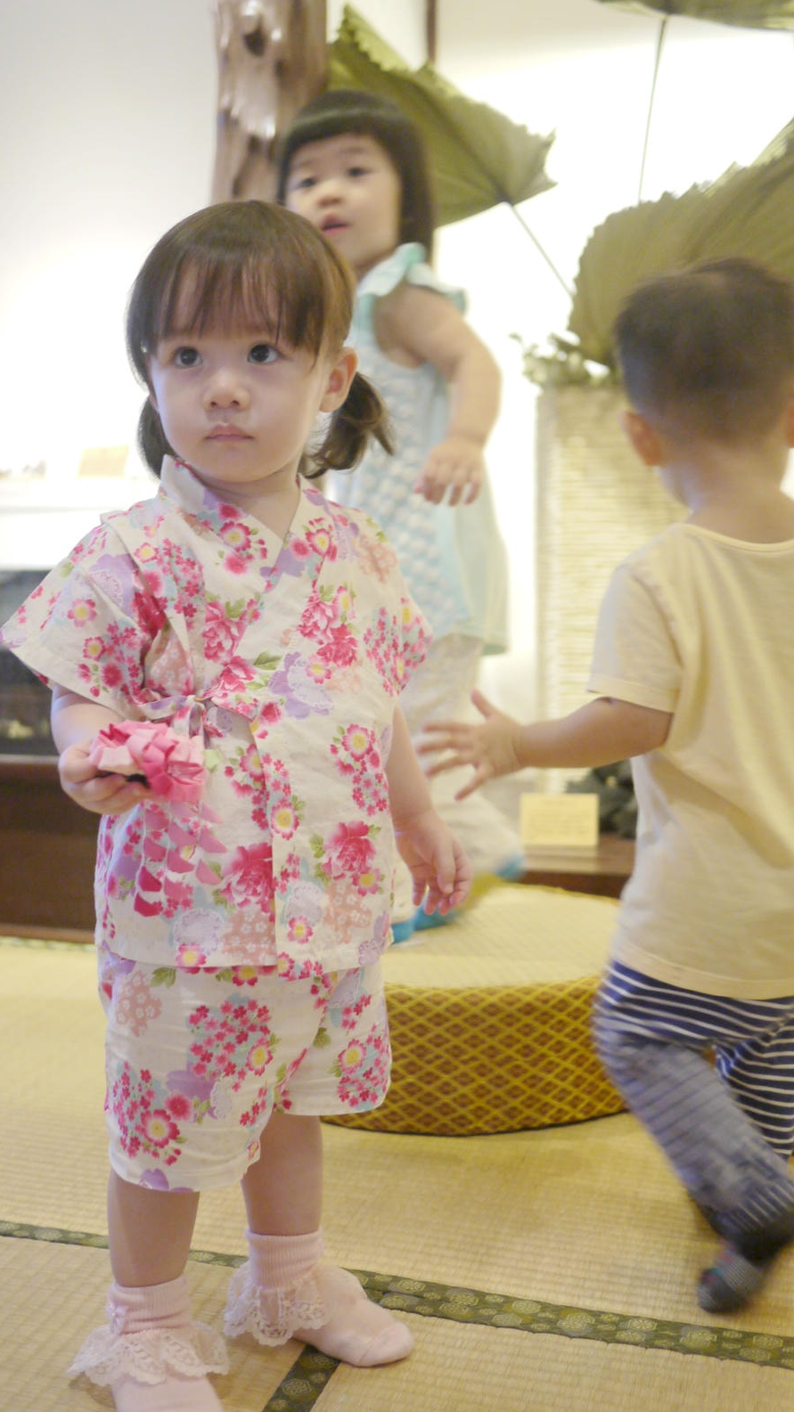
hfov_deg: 27.0
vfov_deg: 46.4
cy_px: 701
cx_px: 296
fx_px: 1648
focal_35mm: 44
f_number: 1.7
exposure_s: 1/60
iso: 500
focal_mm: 20
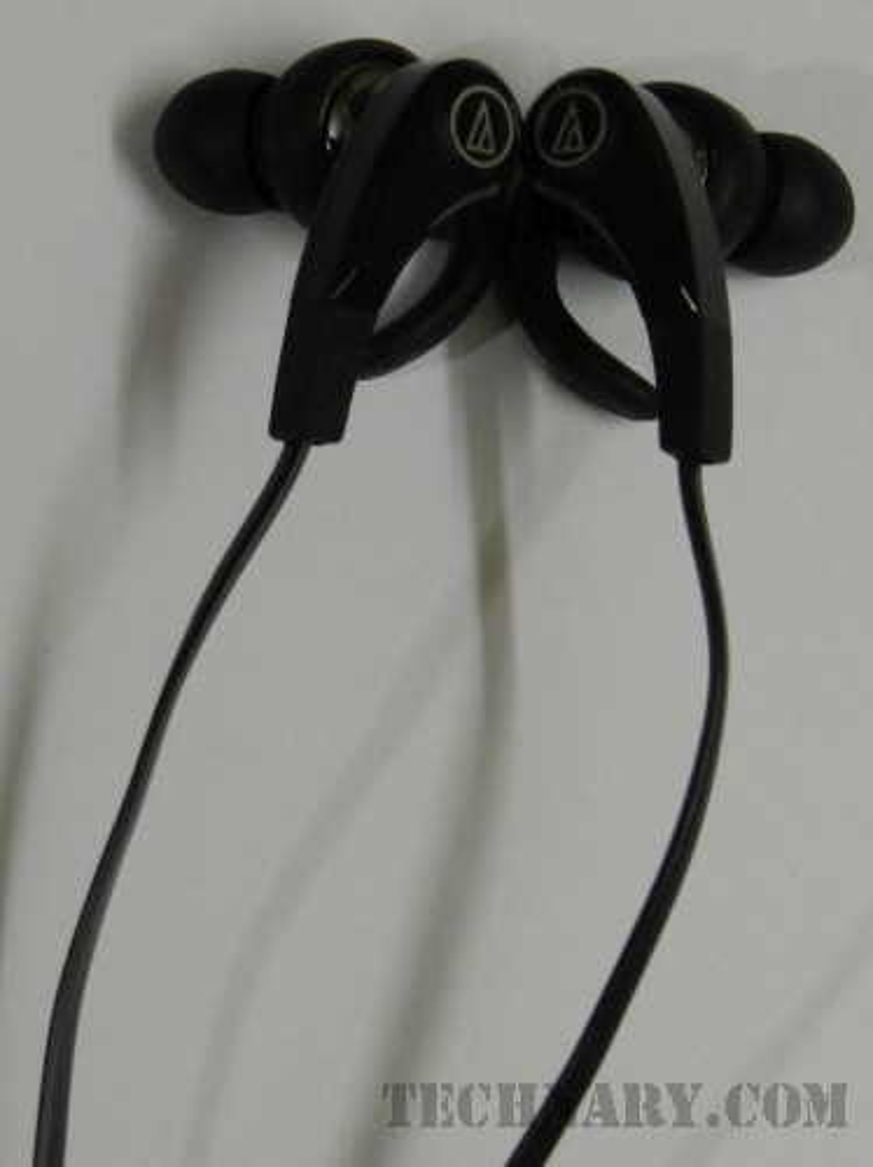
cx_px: 436
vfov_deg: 32.2
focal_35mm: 60
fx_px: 2021
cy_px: 584
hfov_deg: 24.4
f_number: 4.6
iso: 400
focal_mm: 10.7
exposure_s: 1/15
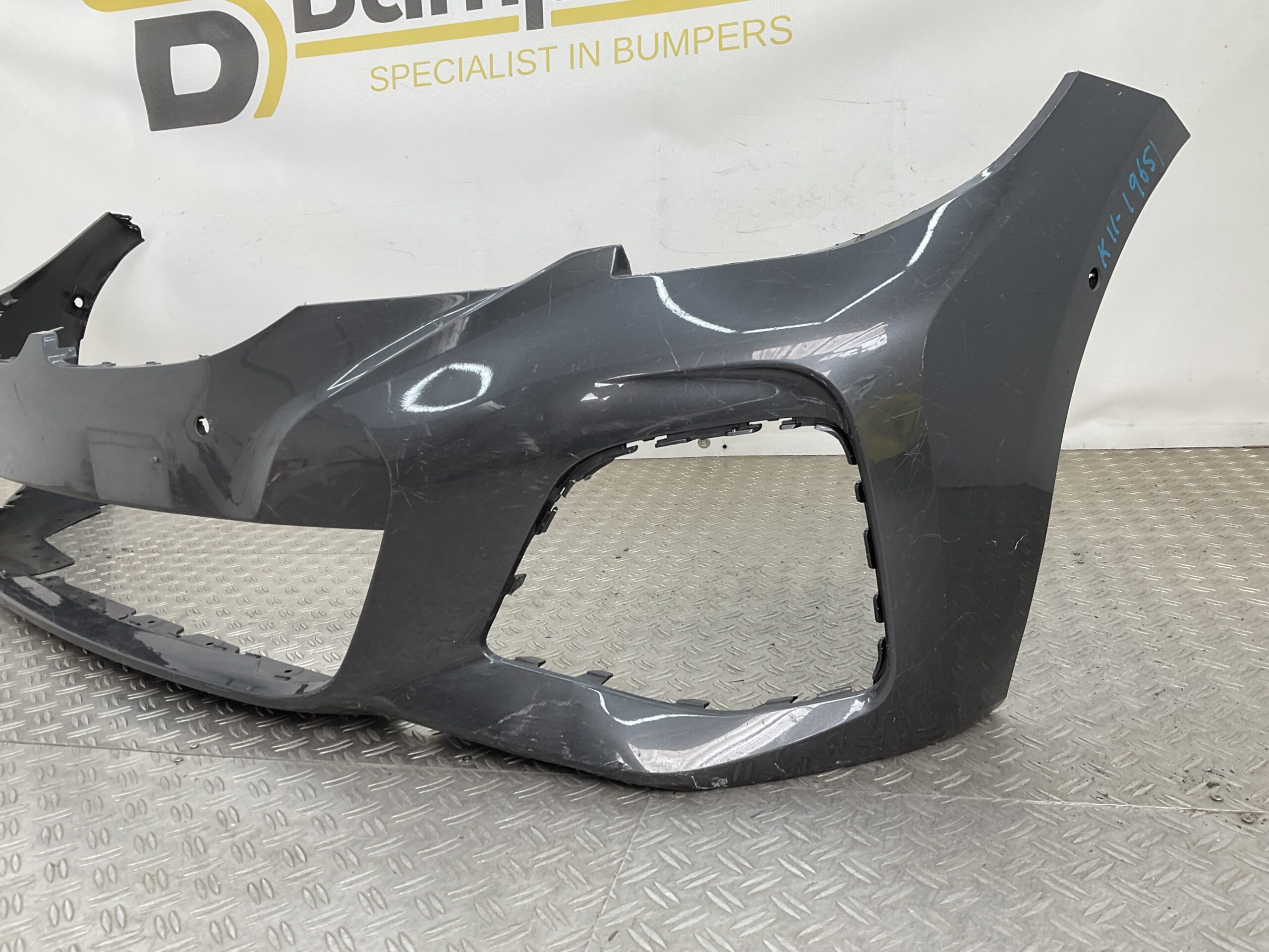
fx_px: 1063
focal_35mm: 29
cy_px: 476
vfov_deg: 48.2
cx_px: 634
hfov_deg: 61.7
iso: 20
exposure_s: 1/120
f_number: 1.8
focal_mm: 3
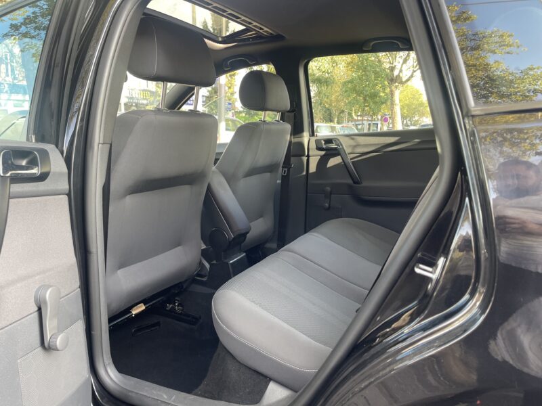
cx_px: 271
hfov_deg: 67.3
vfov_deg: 53.1
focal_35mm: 26
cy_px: 203
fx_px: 407
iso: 100
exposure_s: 1/121
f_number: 1.6
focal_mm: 5.1
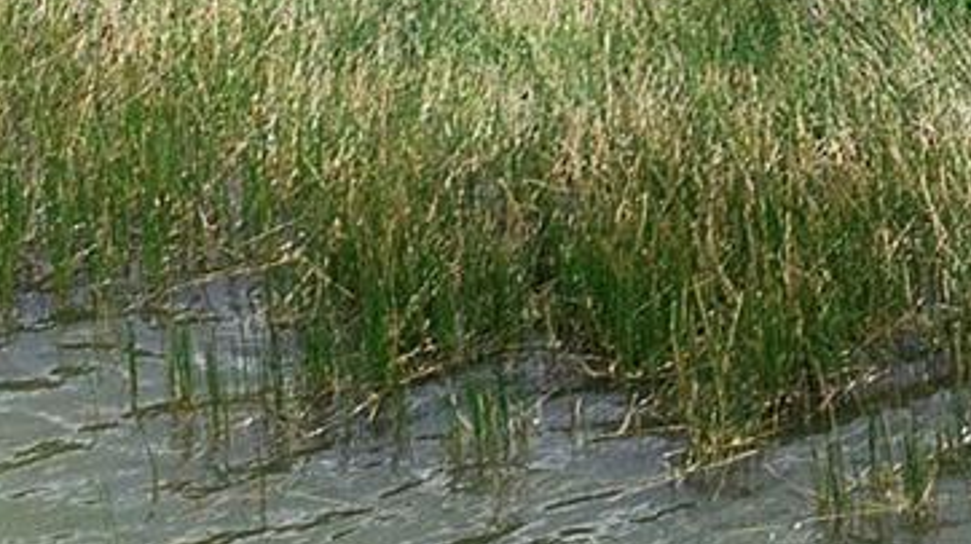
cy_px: -1239
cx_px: 2352
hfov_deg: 11.8
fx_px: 3808
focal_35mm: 148
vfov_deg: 7.1
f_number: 2.8
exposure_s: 1/4000
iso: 140
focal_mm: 12.29
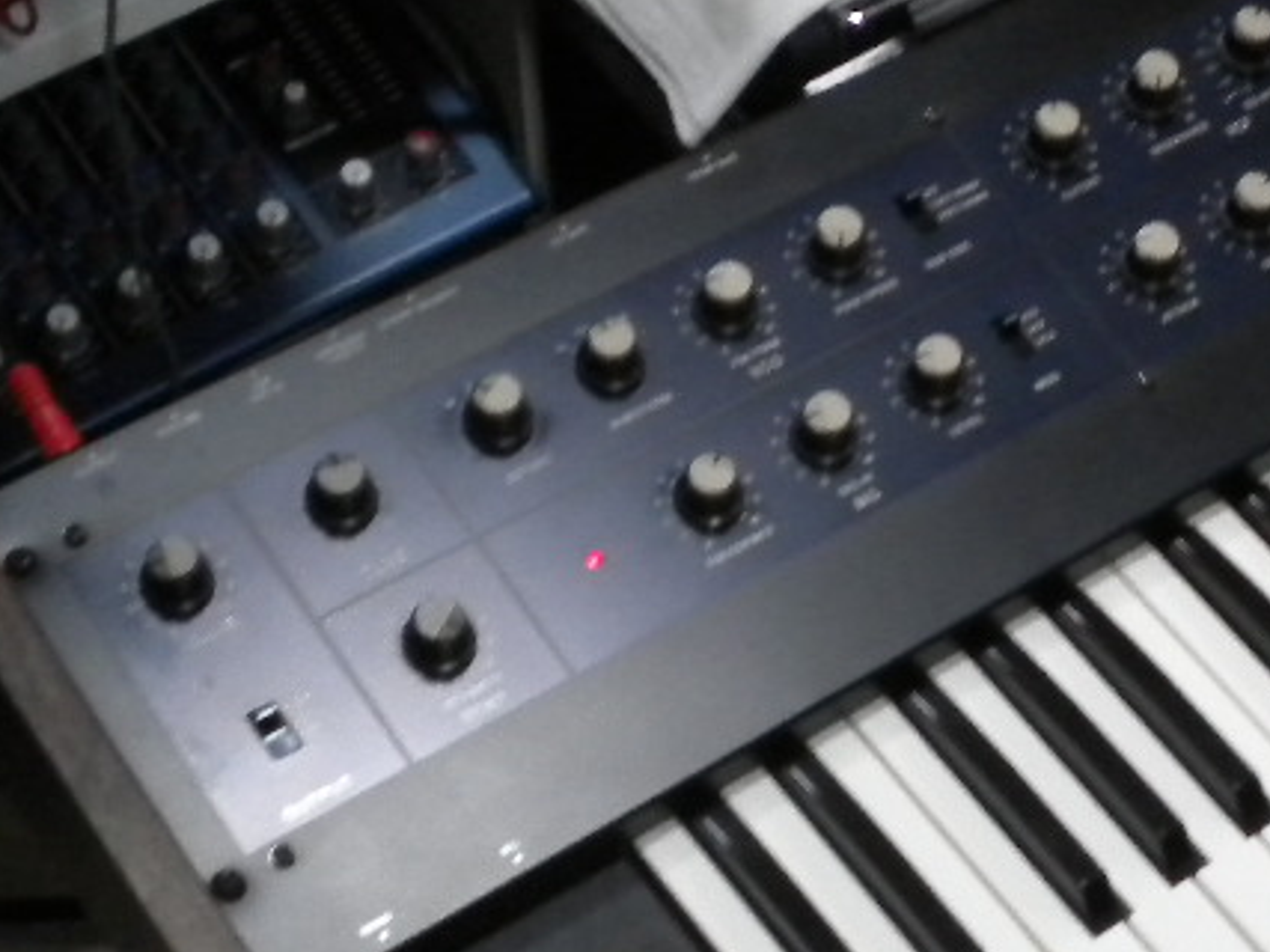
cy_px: 536
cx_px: 1407
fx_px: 3081
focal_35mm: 84
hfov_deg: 22.0
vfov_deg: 17.6
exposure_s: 1/41.8
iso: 400
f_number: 3.1
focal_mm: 6.3
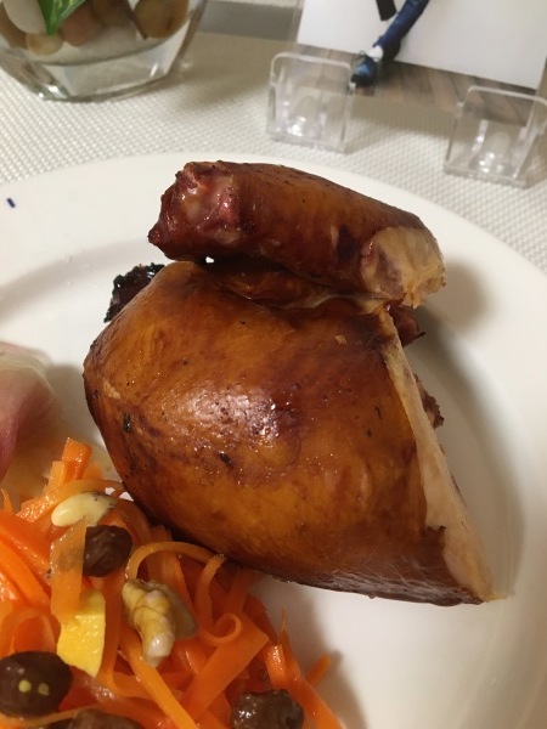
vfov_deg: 61.7
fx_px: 611
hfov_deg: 48.2
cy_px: 364
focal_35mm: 29
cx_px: 274
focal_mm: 4.15
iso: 200
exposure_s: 1/24
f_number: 2.2
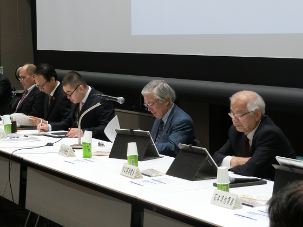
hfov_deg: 18.4
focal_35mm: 107
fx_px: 937
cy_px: 114
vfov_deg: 13.8
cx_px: 152
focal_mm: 19.1
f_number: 5.7
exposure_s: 1/30
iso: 400
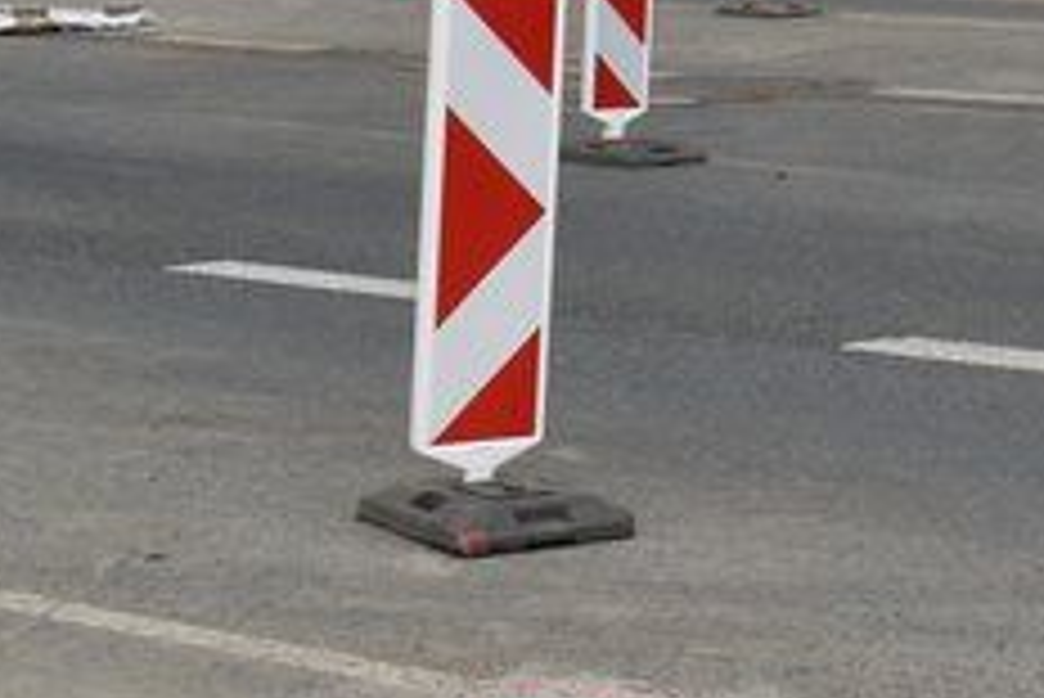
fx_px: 4039
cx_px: 1836
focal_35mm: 139
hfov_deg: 13.3
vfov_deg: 9.4
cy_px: -538
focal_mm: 21
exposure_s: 1/320
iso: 200
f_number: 9
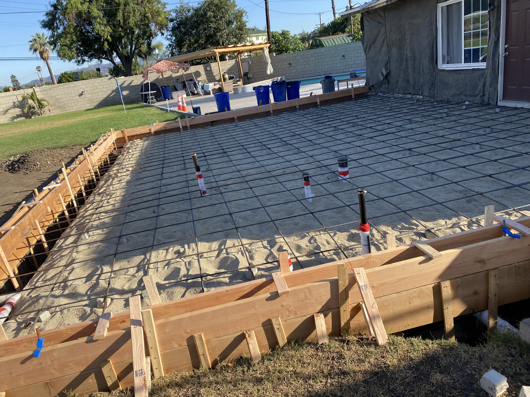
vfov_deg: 53.1
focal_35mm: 26
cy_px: 198
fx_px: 398
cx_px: 265
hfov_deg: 67.3
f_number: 1.8
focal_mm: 4.25
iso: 32
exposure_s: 1/1316
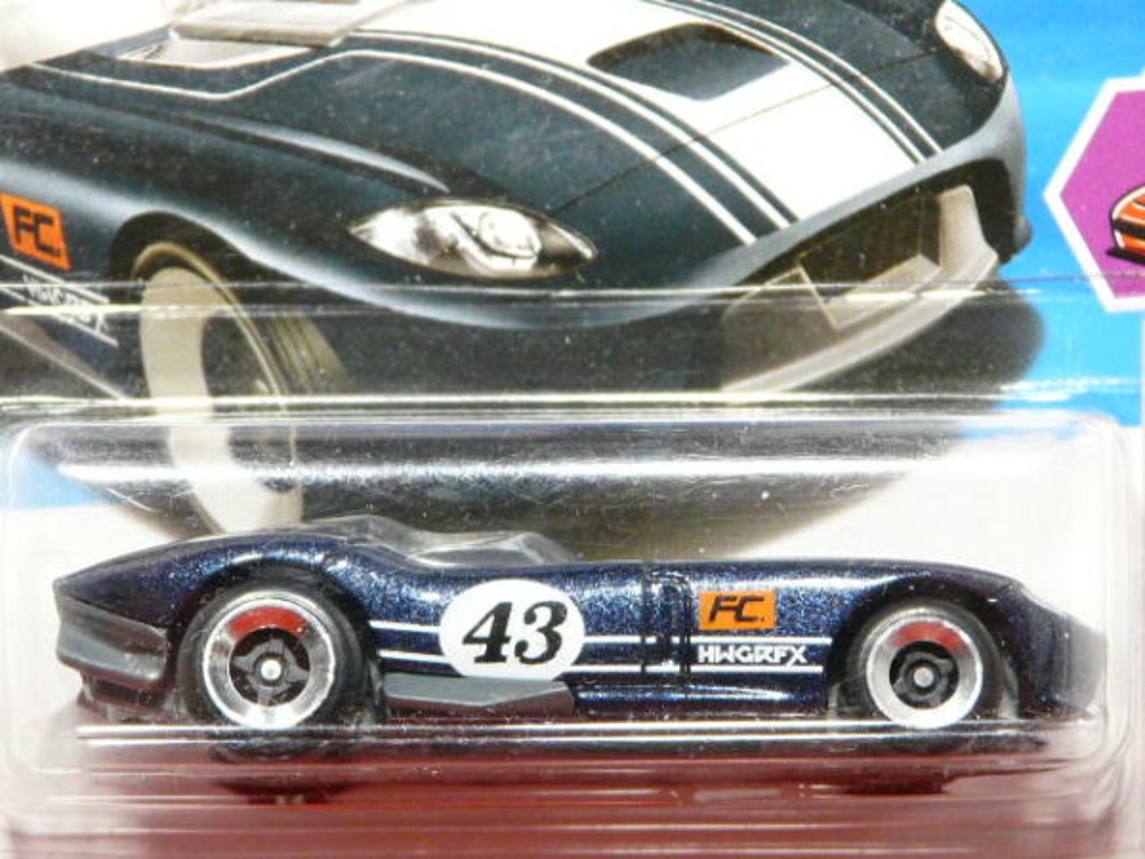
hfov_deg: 12.3
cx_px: 572
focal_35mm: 161
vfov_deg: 9.2
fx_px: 5325
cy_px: 430
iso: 200
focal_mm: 16.6
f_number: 3.6
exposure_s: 1/30
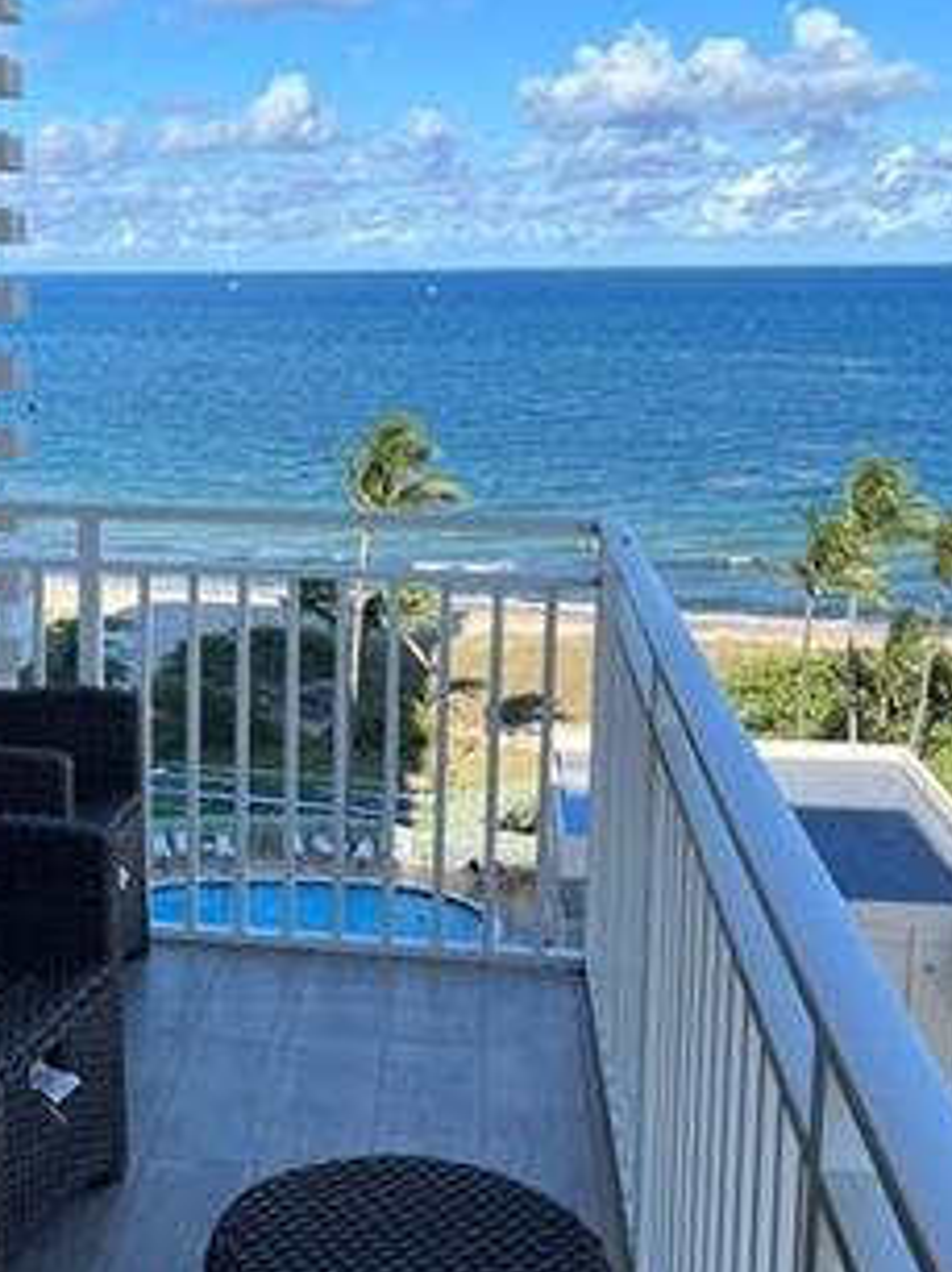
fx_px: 1873
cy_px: 574
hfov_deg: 28.0
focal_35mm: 51
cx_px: 212
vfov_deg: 37.5
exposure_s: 1/2299
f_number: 1.5
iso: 50
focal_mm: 5.7
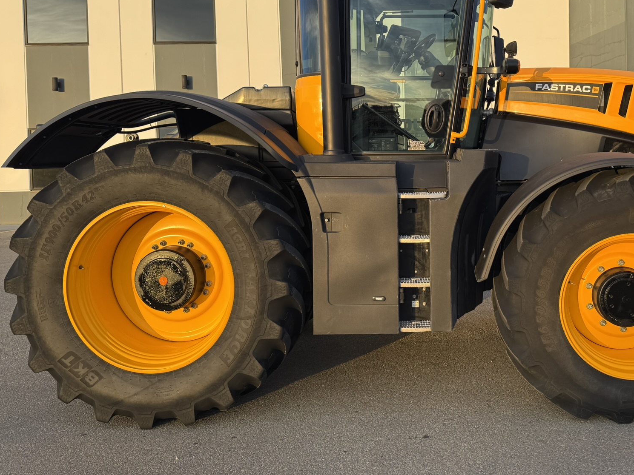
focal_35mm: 33
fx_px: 604
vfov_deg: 42.6
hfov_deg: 54.3
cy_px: 178
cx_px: 420
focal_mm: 6.76
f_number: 1.78
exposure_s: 1/347
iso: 80
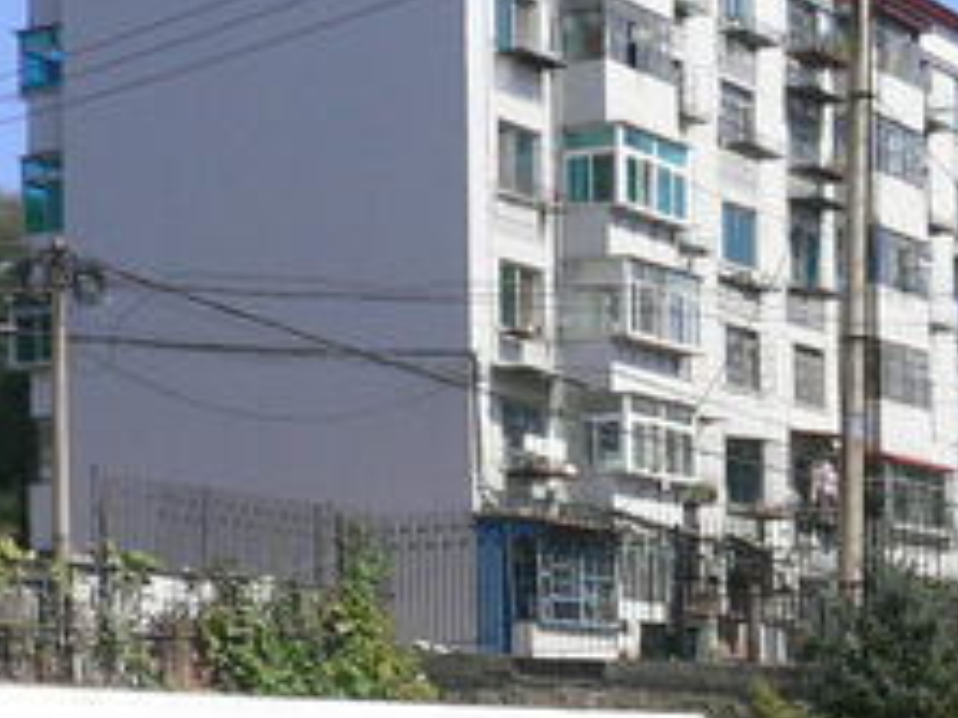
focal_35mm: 110
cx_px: 937
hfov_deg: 17.5
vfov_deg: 13.1
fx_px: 3043
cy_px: 836
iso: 100
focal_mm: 5.8
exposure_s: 1/400
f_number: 5.6
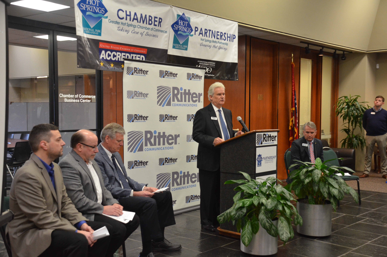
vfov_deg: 28.8
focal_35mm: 46
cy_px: 128
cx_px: 194
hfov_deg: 42.4
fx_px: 499
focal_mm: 31
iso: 1600
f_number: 4
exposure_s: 1/80
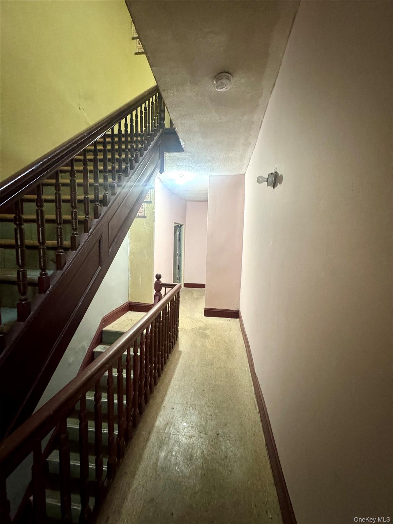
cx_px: 196
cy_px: 262
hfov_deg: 85.7
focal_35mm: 14
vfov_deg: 102.1
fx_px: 212
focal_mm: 2.22
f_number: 2.2
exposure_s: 1/60
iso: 800
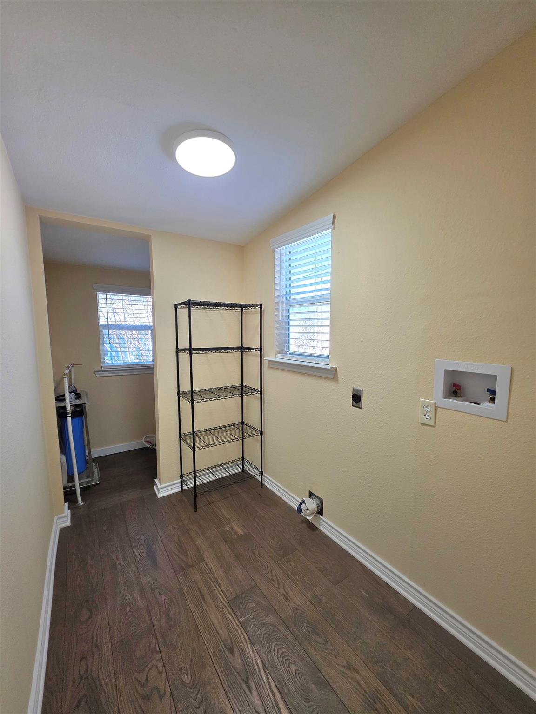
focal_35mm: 13
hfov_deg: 89.9
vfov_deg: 106.2
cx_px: 268
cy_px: 357
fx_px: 268
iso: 250
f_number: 1.9
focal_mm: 2.2
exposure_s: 1/370
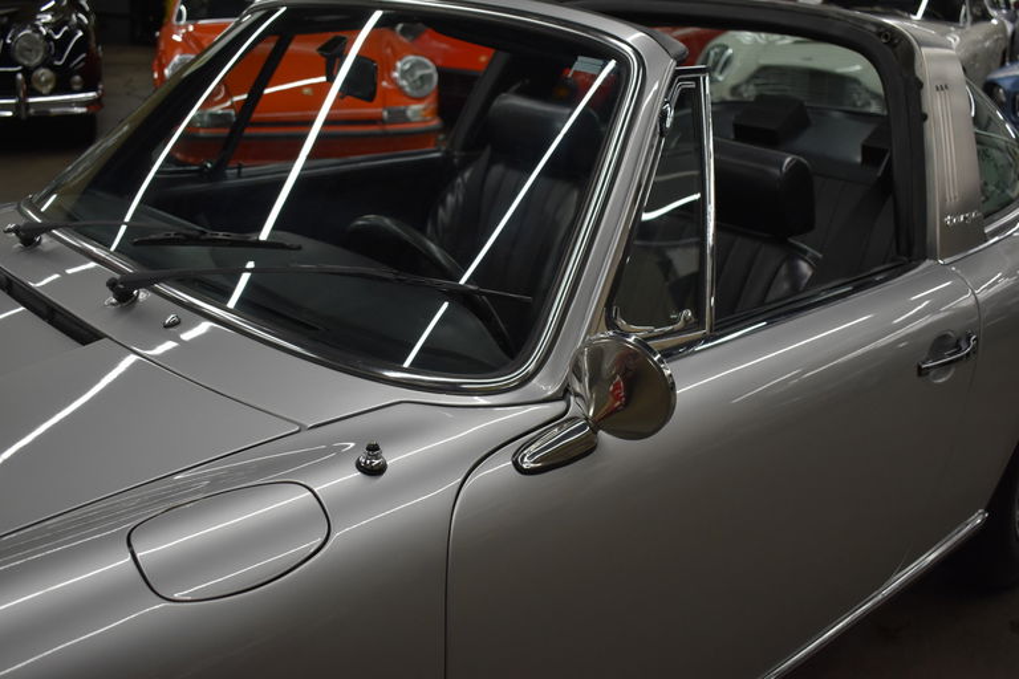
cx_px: 510
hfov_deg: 51.3
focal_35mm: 38
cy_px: 340
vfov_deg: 35.5
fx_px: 1061
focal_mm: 25
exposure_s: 1/200
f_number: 4
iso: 800
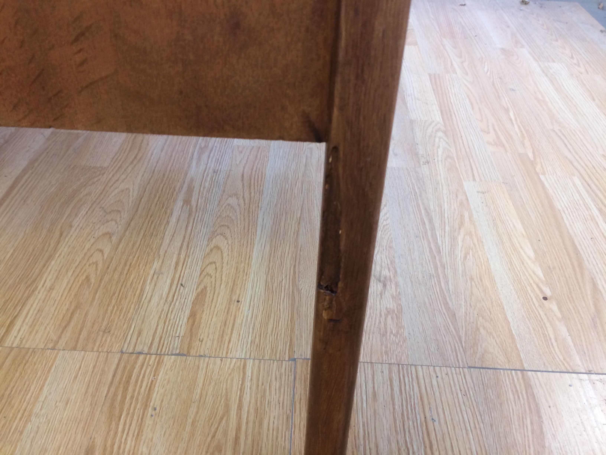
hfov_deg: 61.7
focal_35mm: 29
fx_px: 508
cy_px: 228
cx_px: 303
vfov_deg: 48.2
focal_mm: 4.15
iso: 100
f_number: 2.2
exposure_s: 1/33
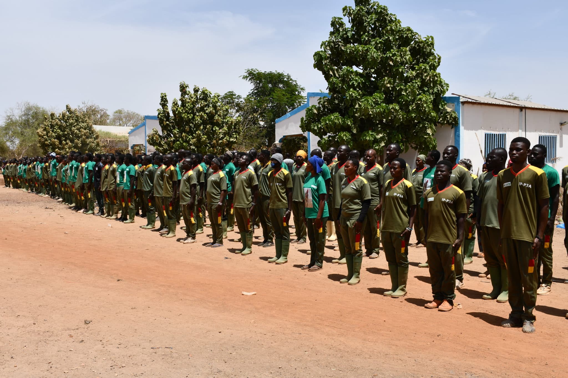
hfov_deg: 49.6
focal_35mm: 39
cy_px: 189
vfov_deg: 34.2
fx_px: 615
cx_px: 284
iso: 100
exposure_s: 1/320
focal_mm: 26
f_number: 9
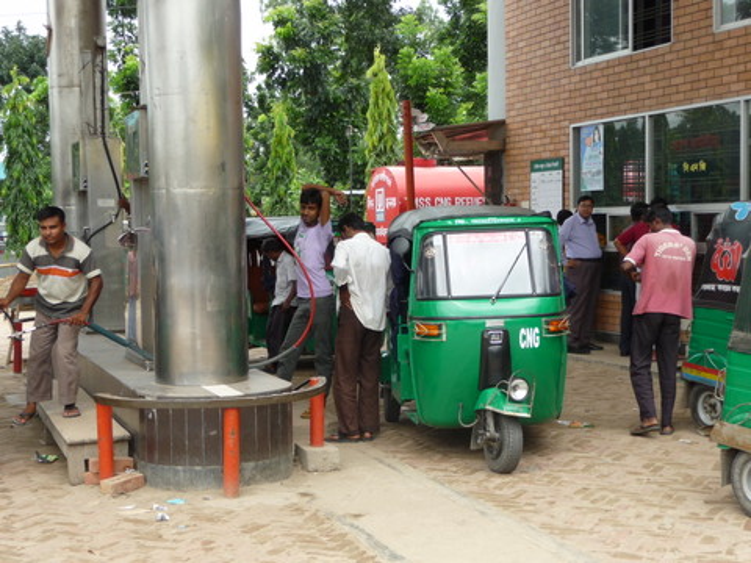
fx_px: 1345
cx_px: 376
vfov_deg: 23.7
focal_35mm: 62
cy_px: 282
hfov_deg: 31.2
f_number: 4.5
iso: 100
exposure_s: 1/250
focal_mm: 10.5
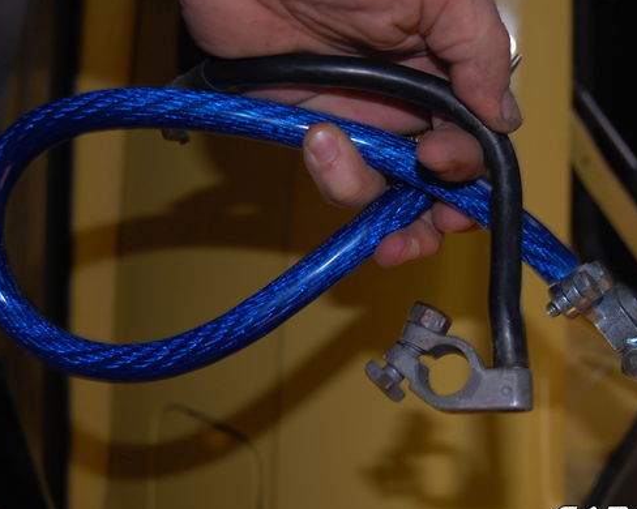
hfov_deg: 31.9
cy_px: 249
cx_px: 362
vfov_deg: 25.8
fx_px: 1112
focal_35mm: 59
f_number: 4.5
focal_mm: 32
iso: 400
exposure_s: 1/60
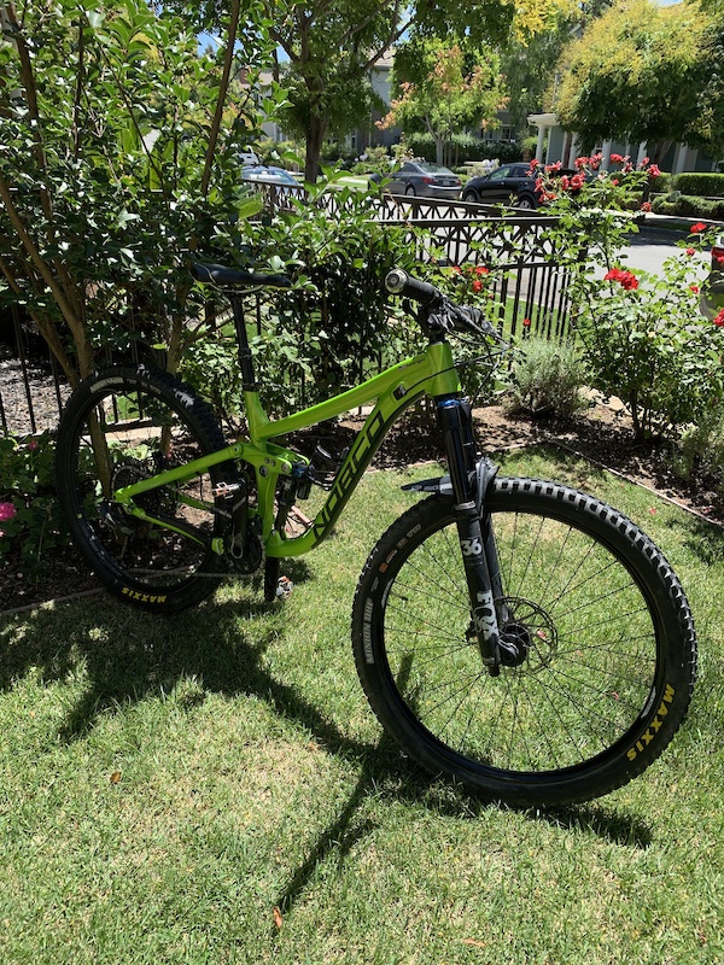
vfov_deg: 67.3
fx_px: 725
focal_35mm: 26
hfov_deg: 53.1
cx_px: 362
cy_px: 482
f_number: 1.8
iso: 25
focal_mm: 4.25
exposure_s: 1/620
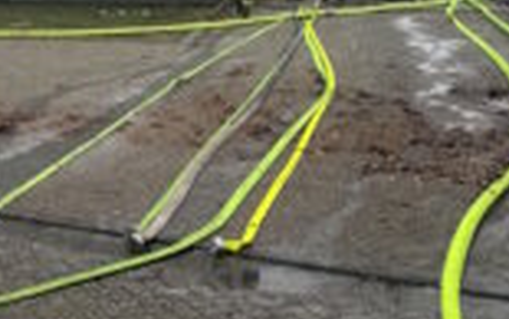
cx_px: 36
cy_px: -10
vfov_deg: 17.9
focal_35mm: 71
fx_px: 985
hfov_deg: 27.7
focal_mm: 5.1
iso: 50
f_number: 1.6
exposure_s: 1/589
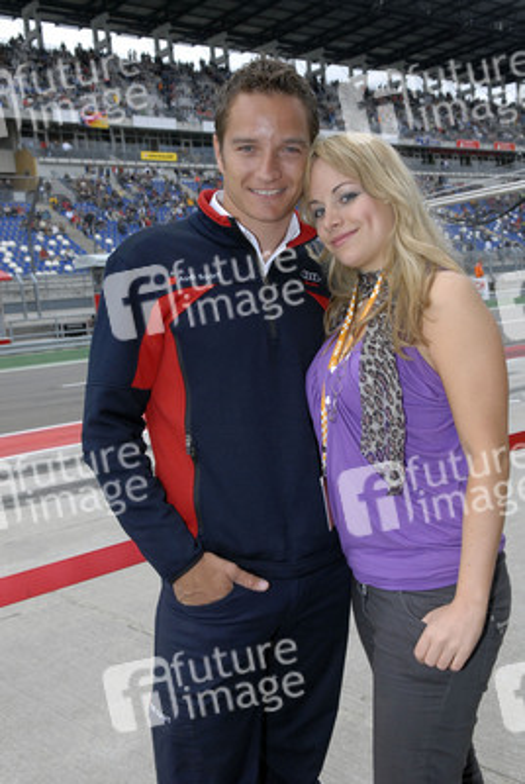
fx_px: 850
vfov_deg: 49.5
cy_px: 392
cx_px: 262
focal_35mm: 39
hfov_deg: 34.3
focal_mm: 26
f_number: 7.1
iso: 500
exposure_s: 1/200
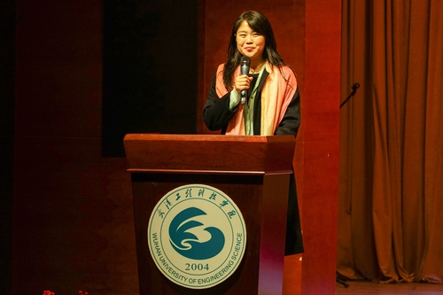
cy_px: 148
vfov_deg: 5.7
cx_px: 222
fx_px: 2952
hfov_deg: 8.6
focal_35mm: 240
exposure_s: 1/160
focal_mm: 240
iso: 1000
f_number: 6.3
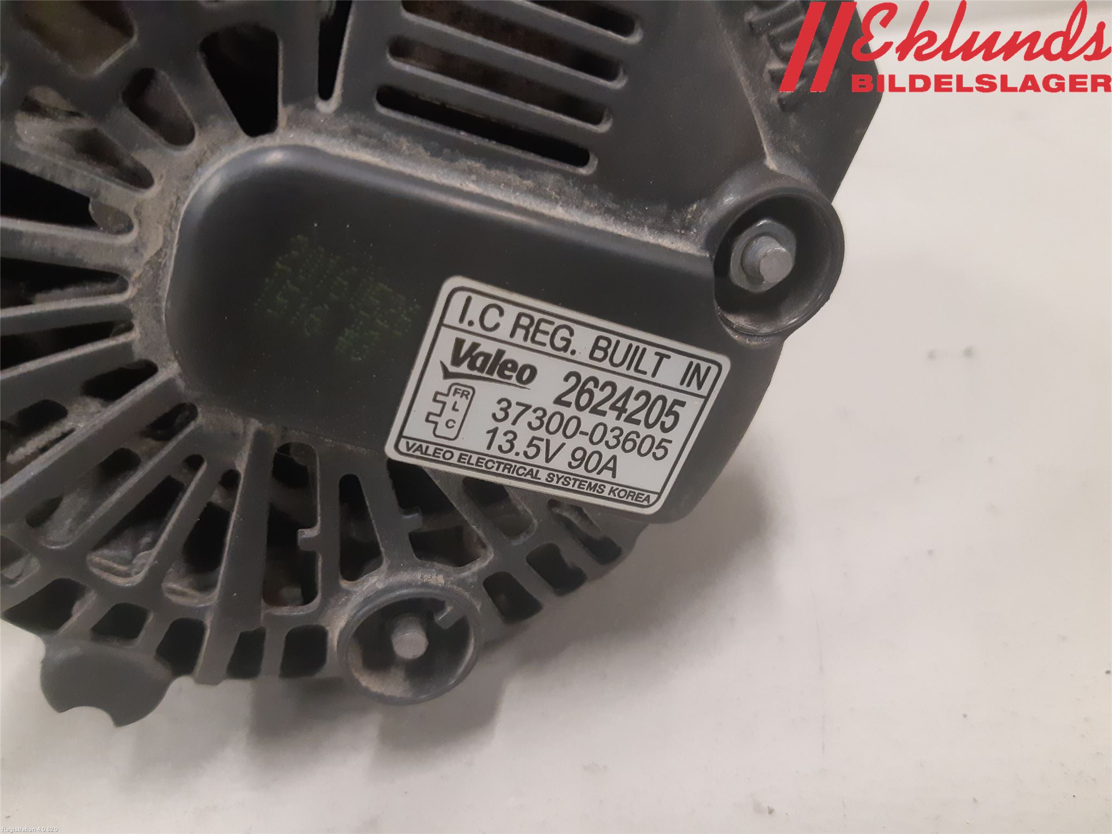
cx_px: 556
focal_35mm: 26
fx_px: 835
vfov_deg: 53.1
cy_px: 417
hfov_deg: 67.3
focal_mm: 3.93
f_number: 1.7
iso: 320
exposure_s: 1/50
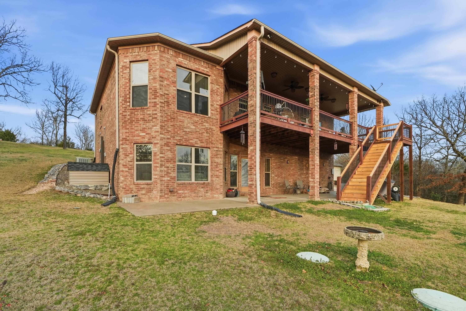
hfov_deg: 100.4
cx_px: 233
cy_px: 156
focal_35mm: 15
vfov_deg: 77.3
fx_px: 194
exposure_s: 1/250
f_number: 9
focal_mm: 10
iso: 250
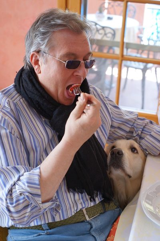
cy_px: 120
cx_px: 80
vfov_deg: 39.6
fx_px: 333
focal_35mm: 50
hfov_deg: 27.0
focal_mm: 50
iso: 400
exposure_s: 1/60
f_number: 4.5
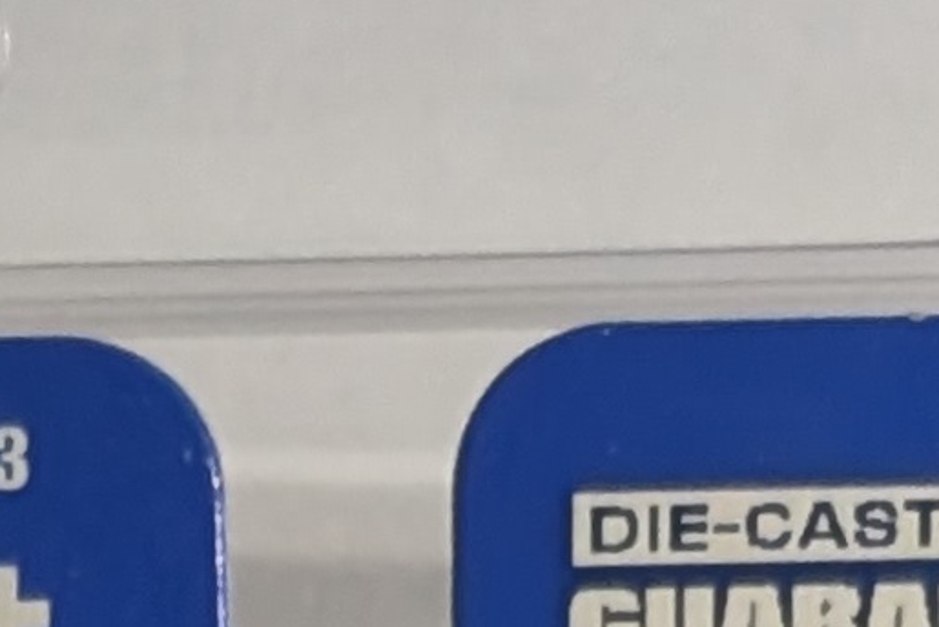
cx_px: -199
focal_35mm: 404
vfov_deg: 3.2
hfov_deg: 5.1
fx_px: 10543
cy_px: 3035
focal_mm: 6.9
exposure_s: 1/114
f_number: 1.68
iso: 399
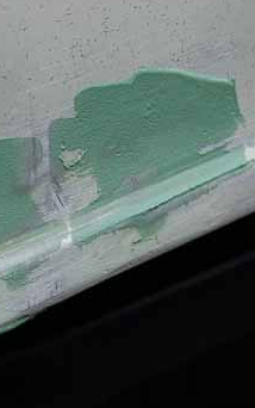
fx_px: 1923
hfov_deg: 7.6
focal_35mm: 173
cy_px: 245
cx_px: 7
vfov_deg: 12.1
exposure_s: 1/100
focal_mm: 55
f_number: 5.6
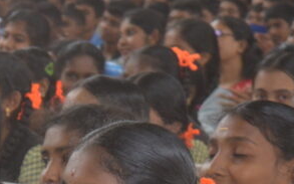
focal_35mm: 294
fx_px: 2353
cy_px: 246
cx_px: -164
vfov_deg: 4.4
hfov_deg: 7.0
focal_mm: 55
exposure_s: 1/60
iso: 1100
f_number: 5.6
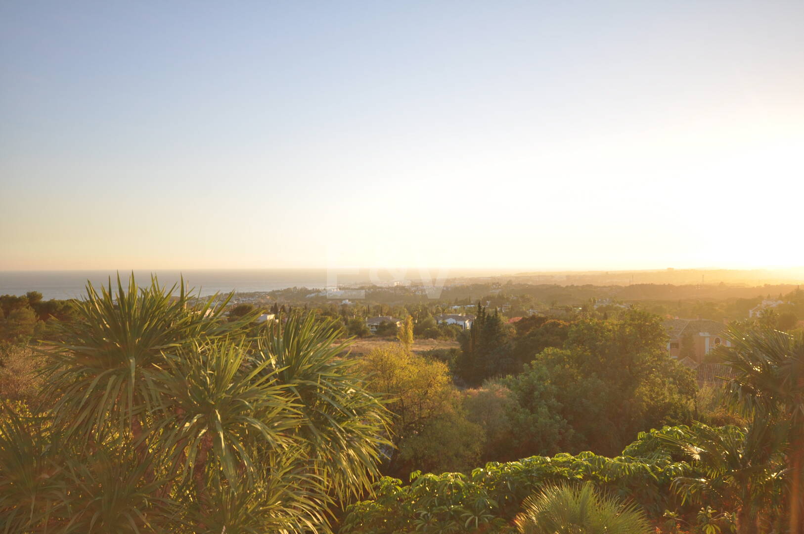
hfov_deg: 62.0
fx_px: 669
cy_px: 267
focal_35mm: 30
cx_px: 402
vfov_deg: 43.5
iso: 220
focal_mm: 20
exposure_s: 1/200
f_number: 5.6
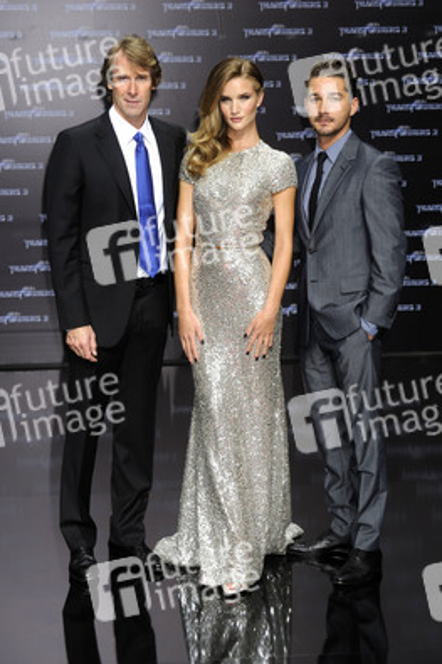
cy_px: 329
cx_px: 222
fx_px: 1585
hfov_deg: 15.9
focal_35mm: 86
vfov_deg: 23.7
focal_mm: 85
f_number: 7.1
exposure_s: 1/200
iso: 400
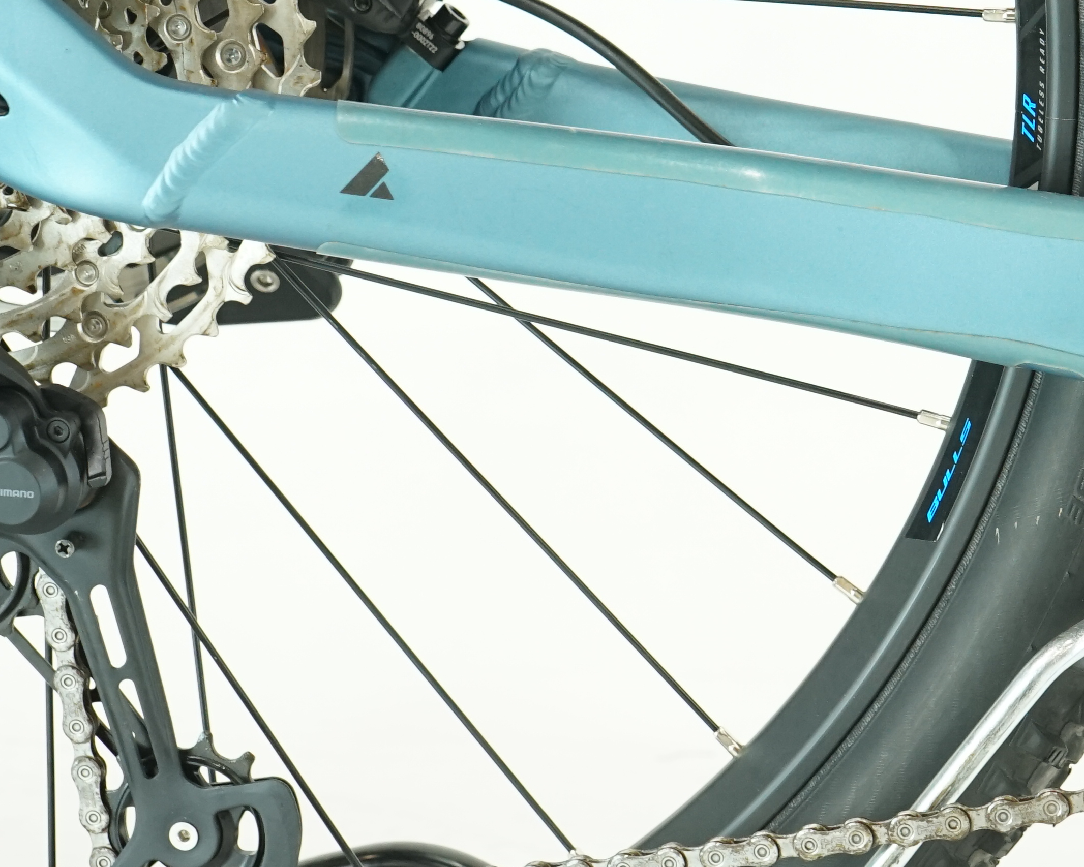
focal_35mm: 103
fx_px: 3305
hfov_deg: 18.3
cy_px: 285
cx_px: 965
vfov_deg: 14.9
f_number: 5.6
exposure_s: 1/125
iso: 1600
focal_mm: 39
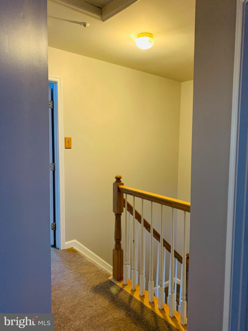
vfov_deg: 67.3
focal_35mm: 26
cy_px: 166
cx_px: 124
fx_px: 248
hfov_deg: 53.1
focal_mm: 4.25
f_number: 1.8
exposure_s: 1/40
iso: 400
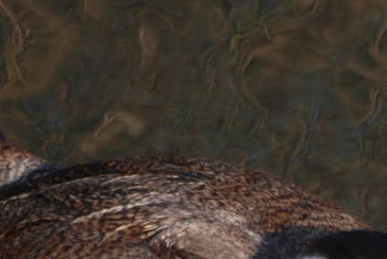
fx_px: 21298
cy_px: 374
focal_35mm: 1978
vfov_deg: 0.7
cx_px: 353
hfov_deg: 1.0
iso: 220
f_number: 5.6
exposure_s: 1/500
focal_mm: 300
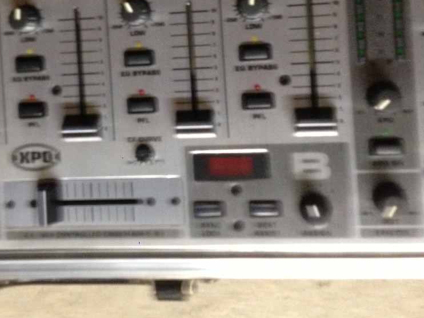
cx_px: 82
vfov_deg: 18.8
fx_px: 943
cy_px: 34
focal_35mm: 77
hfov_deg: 24.9
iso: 400
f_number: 2.4
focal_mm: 4.28
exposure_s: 1/20
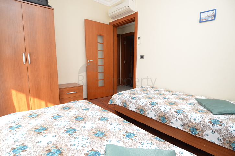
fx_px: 117
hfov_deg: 90.1
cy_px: 78
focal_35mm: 18
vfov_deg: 67.1
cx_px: 118
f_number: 5
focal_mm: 12
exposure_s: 1/100
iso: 200
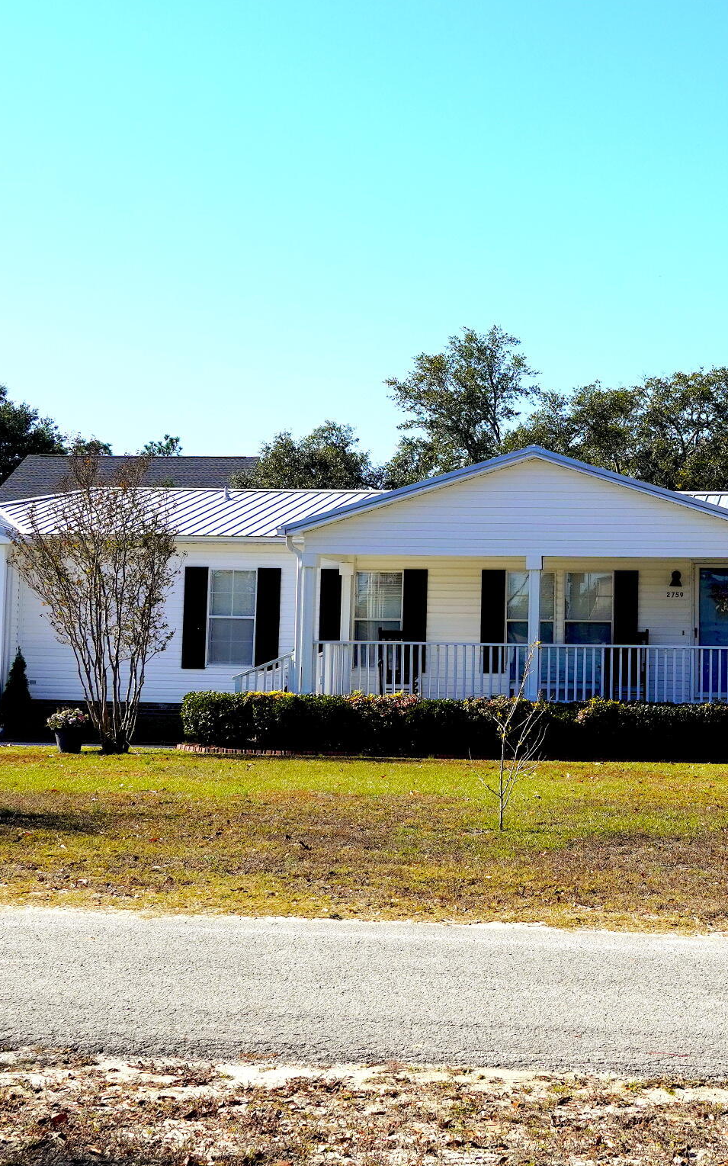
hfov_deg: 21.2
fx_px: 1906
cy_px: 515
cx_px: 639
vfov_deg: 34.0
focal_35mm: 60
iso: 250
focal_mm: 20
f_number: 8
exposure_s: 1/640
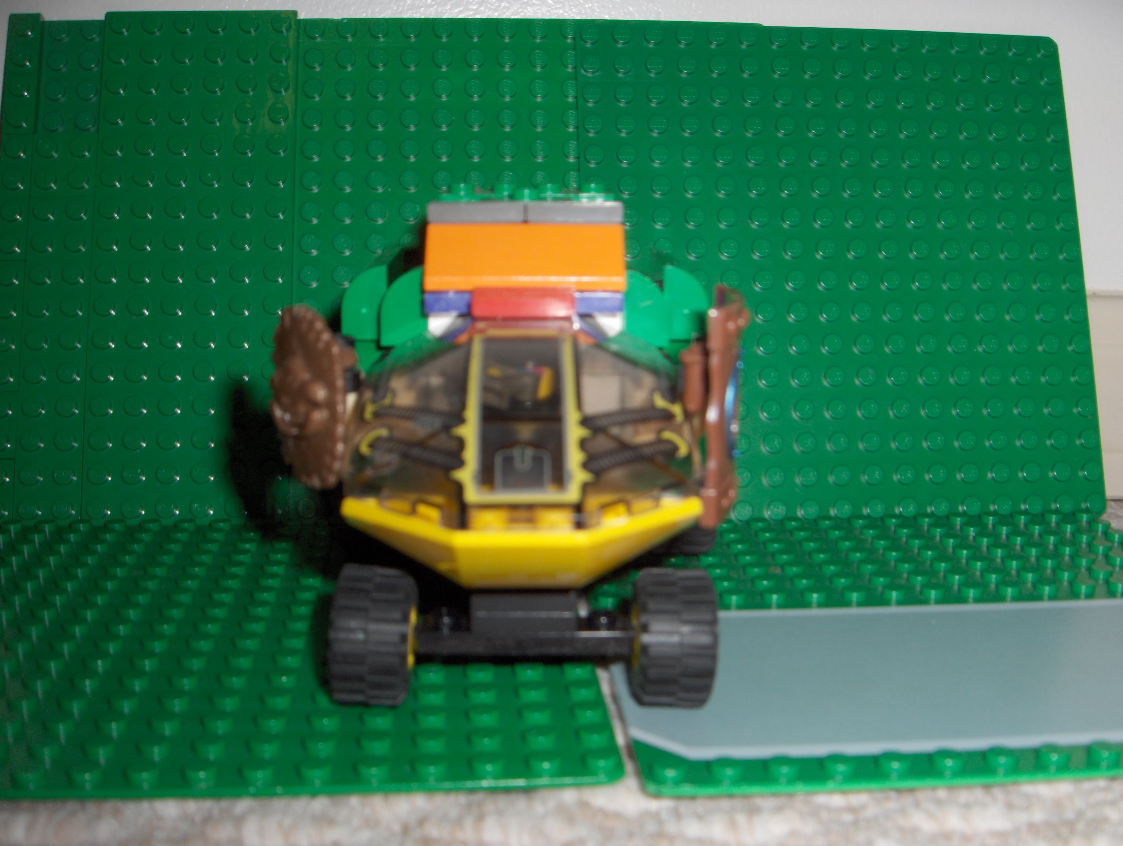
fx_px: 1267
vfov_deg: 36.9
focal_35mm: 39
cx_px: 562
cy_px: 423
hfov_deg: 47.8
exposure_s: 1/60
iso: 100
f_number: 4.8
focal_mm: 8
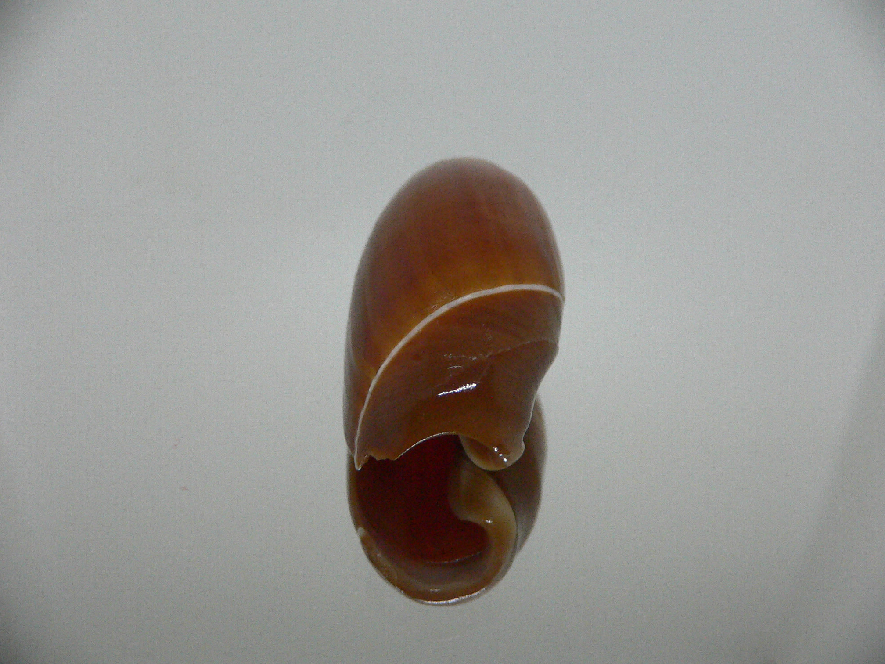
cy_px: 332
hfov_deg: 52.6
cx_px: 442
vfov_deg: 40.7
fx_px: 895
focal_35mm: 35
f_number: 2.8
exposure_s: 1/60
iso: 200
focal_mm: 4.6
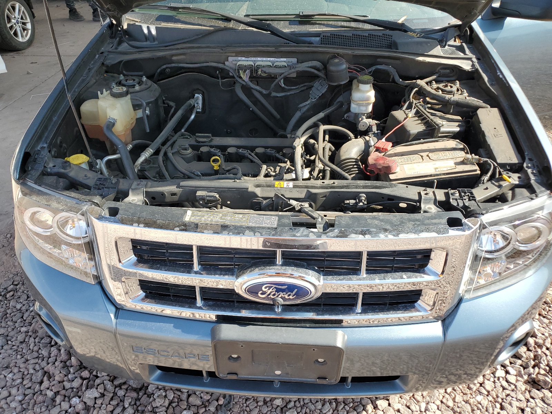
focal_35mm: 26
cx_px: 276
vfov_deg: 53.1
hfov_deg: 67.3
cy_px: 207
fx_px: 415
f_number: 1.5
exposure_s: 1/909
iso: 50
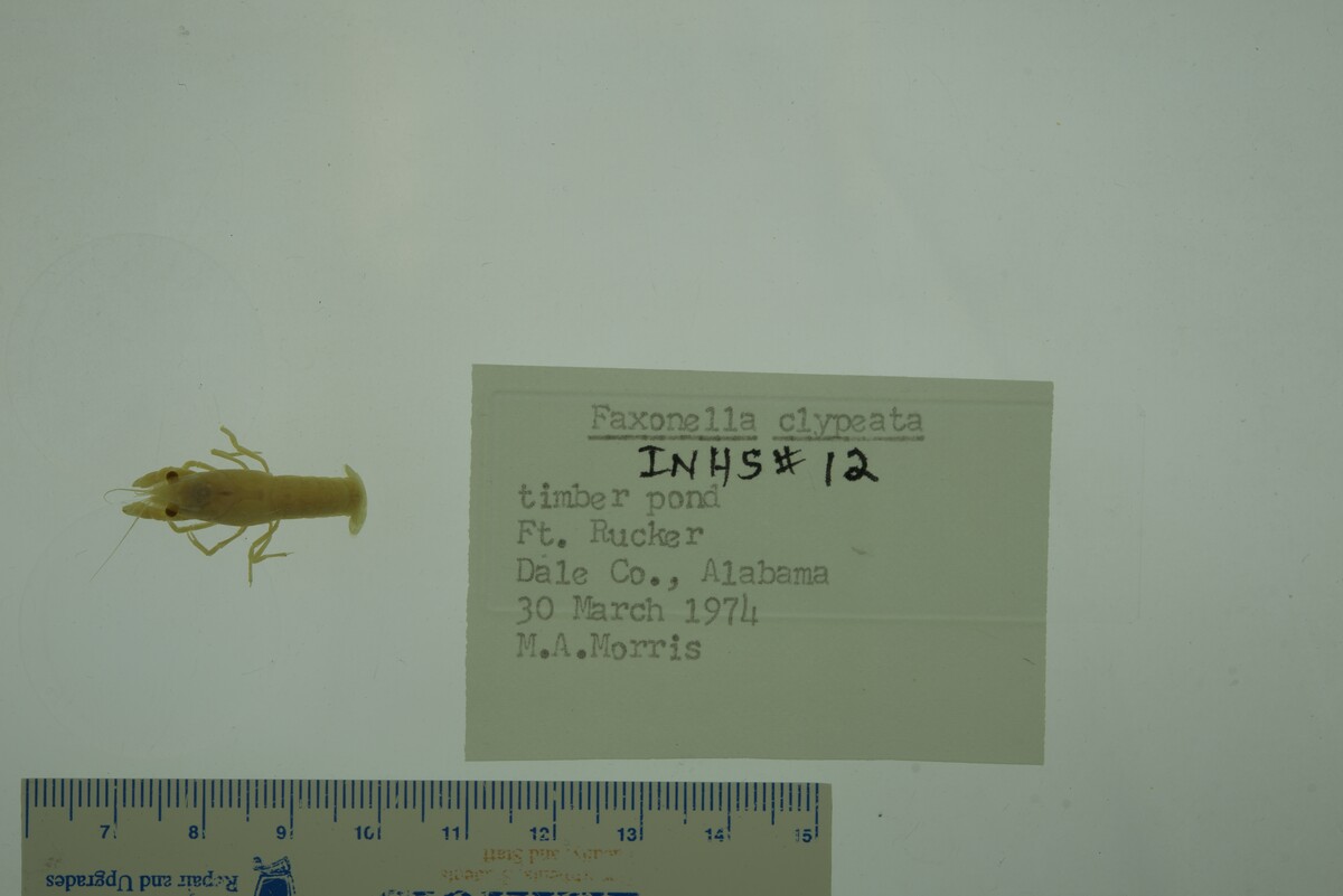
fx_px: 2239
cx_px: 672
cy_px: 448
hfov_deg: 33.4
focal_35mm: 60
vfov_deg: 22.6
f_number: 9
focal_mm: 60
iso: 50
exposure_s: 1/100
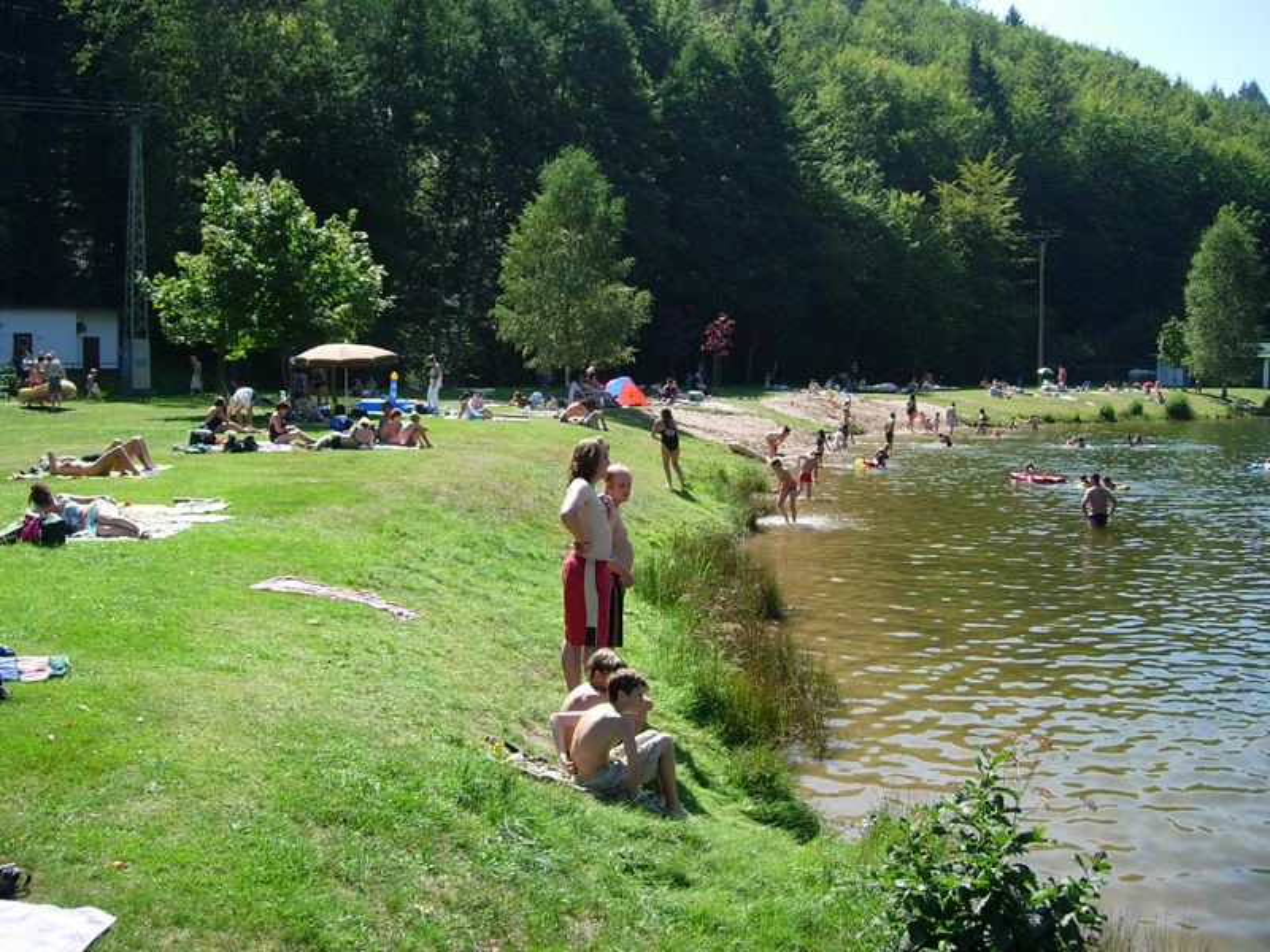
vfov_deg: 37.7
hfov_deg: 49.0
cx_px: 635
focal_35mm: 38
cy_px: 476
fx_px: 1394
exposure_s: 1/790
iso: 64
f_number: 2.8
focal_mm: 7.8
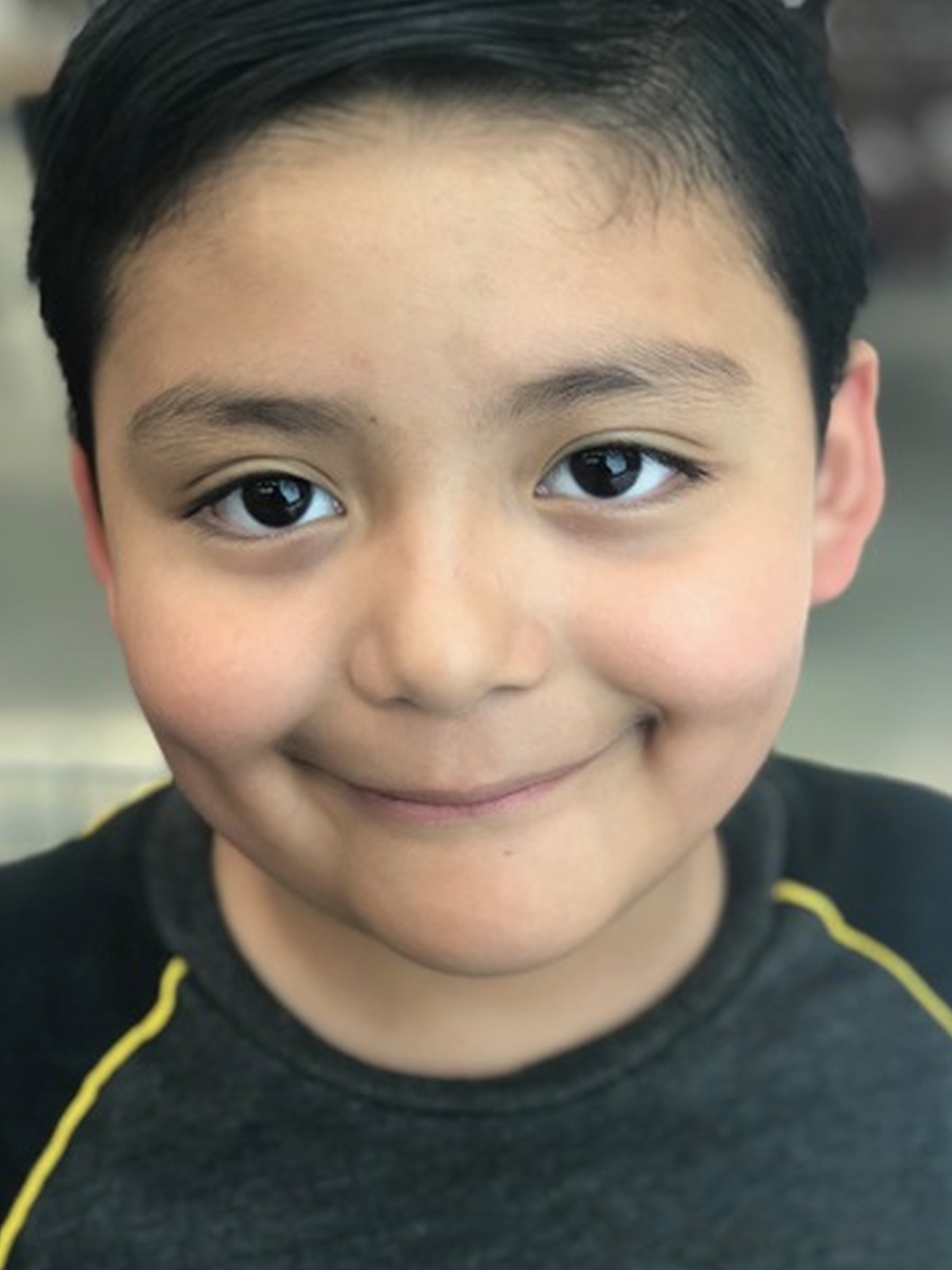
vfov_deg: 36.2
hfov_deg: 27.5
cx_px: 483
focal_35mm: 53
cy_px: 642
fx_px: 1944
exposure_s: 1/60
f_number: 2.4
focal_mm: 6
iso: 160
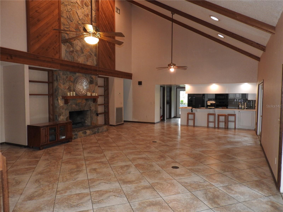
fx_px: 196
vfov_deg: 56.8
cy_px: 106
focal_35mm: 24
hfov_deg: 71.6
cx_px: 142
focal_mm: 4.3
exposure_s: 1/30
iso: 200
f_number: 3.3
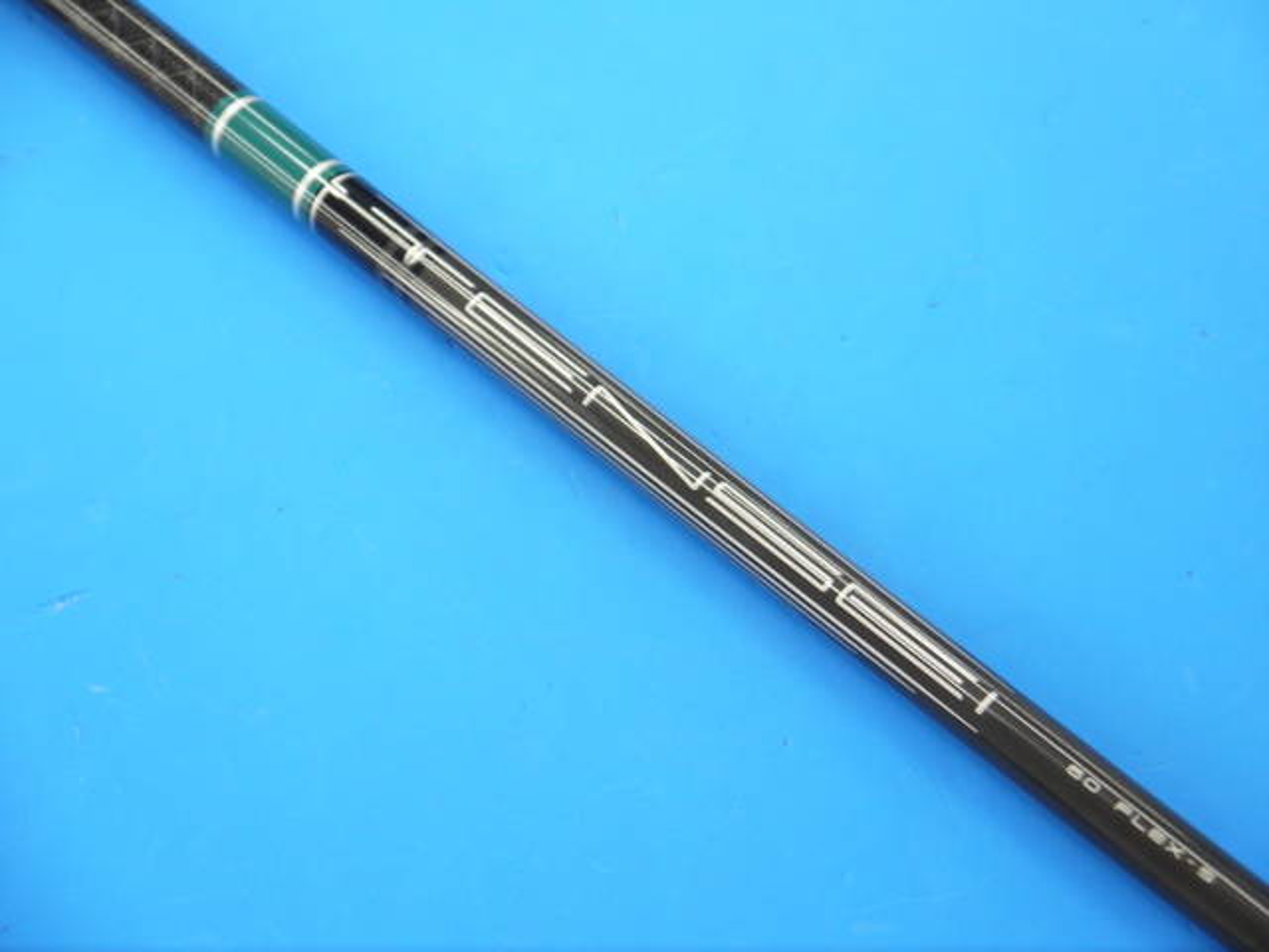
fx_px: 3079
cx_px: 634
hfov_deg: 23.3
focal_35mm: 84
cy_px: 476
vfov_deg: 17.6
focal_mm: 42
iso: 640
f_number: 5.6
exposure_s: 1/80
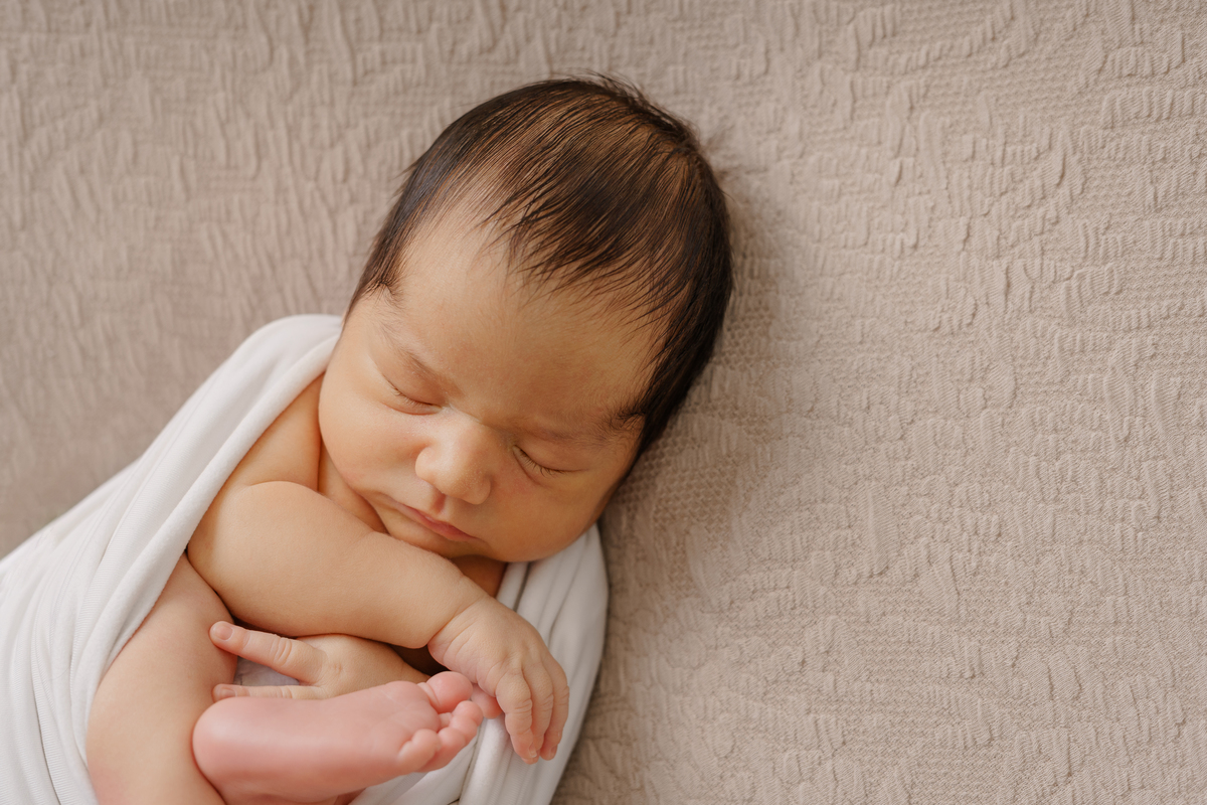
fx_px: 1676
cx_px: 604
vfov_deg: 27.0
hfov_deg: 39.6
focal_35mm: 50
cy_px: 402
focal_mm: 50
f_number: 3.5
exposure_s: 1/200
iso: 320
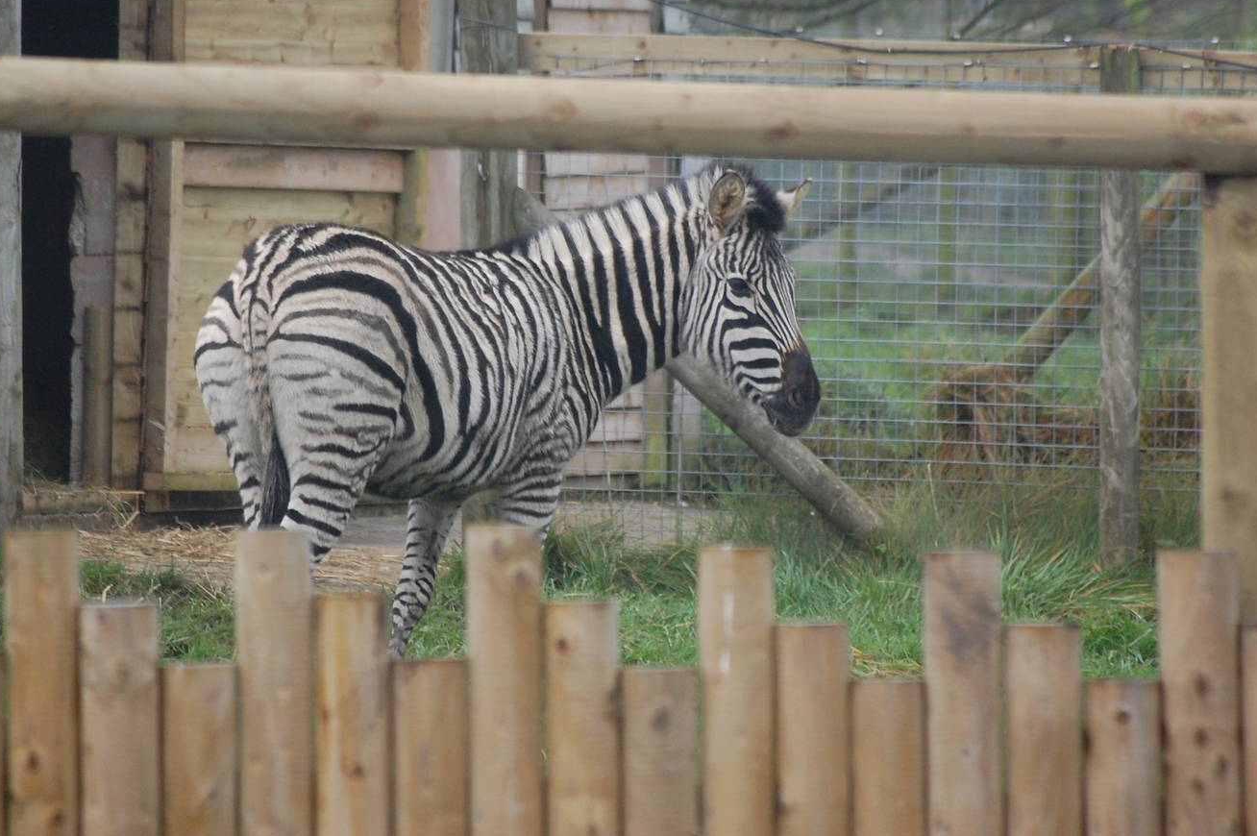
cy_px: 335
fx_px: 12804
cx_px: 525
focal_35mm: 367
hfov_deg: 5.6
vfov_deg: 3.7
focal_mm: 200
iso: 800
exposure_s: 1/200
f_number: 5.6
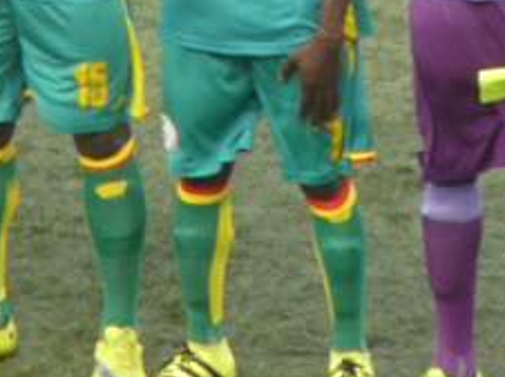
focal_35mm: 1224
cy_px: -116
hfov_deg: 1.6
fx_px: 17838
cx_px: 252
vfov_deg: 1.2
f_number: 8
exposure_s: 1/40
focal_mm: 72
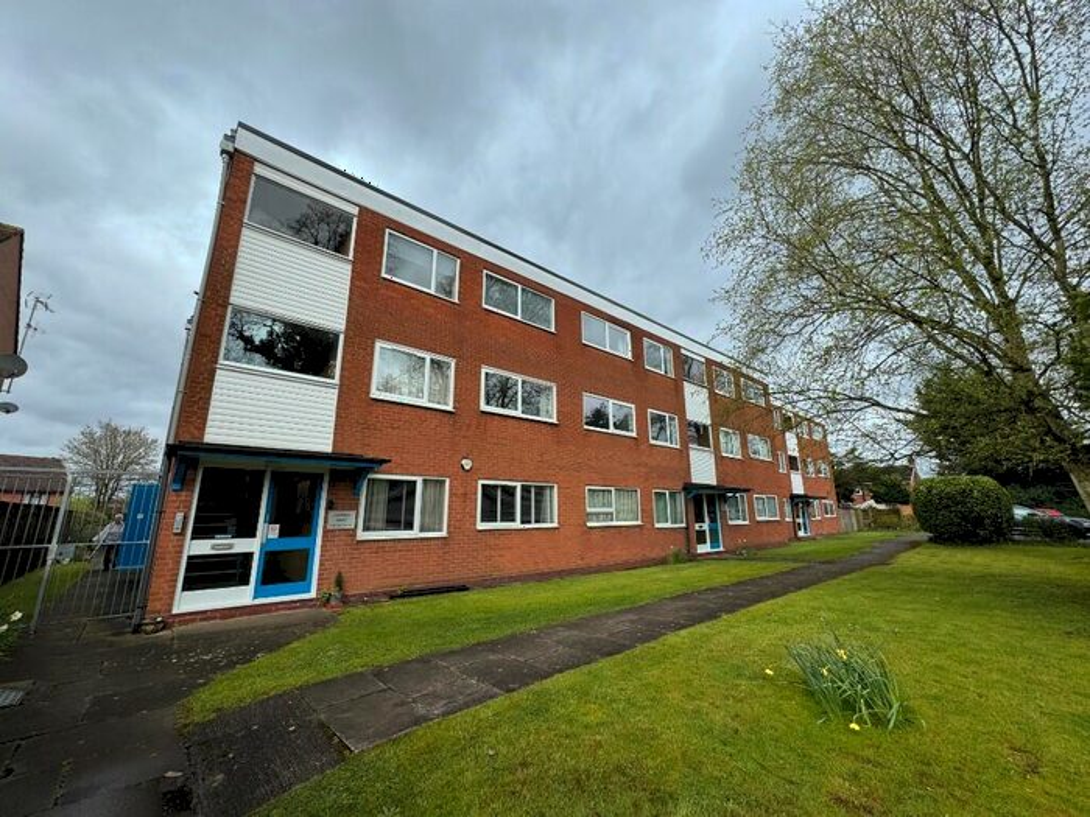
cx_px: 545
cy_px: 408
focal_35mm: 14
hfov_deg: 102.1
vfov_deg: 85.7
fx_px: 441
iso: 40
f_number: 2.2
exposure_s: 1/561
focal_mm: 2.22
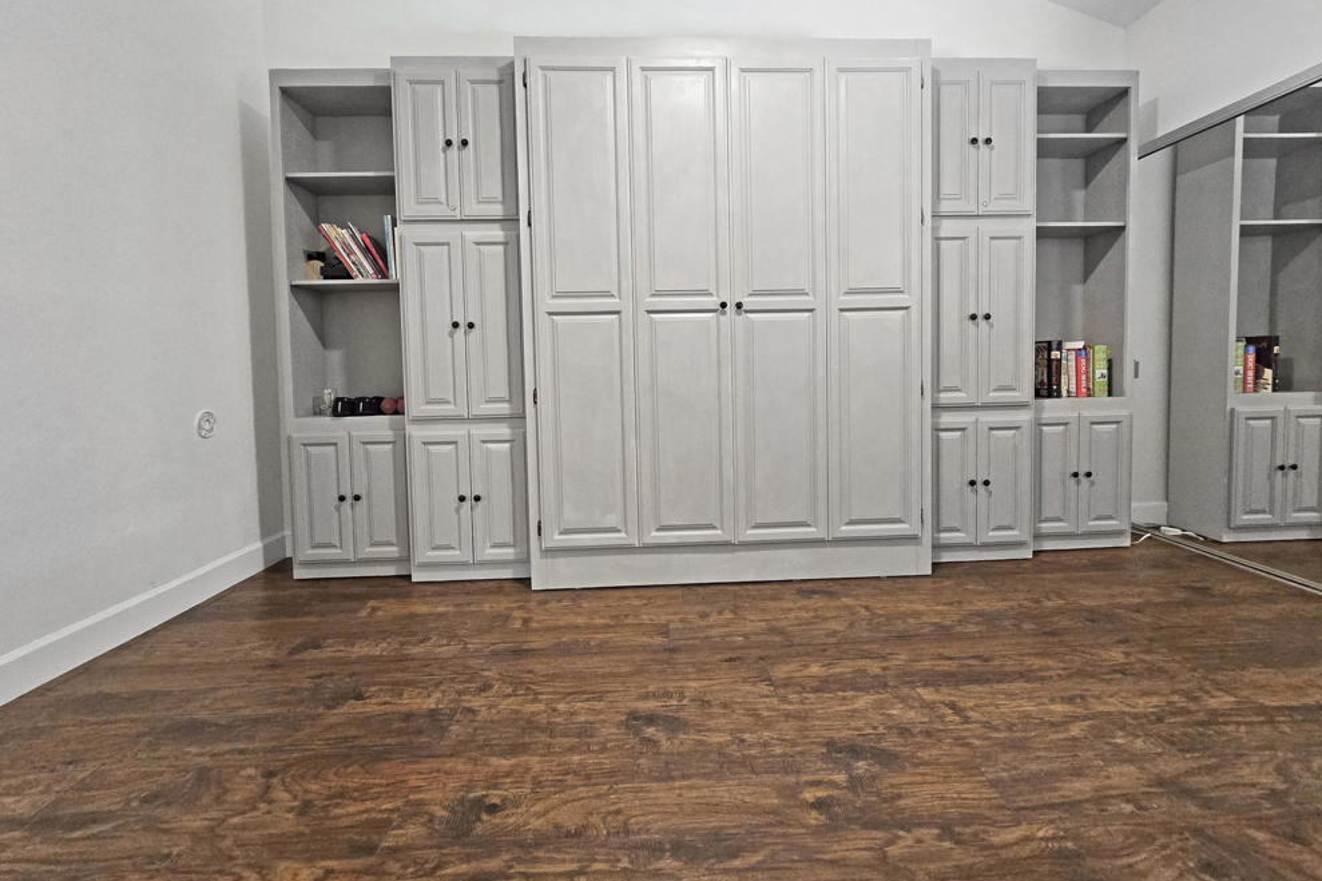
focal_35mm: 14
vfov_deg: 80.8
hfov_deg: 104.3
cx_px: 674
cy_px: 386
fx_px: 514
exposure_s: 1/60
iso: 500
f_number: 2.2
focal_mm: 2.2
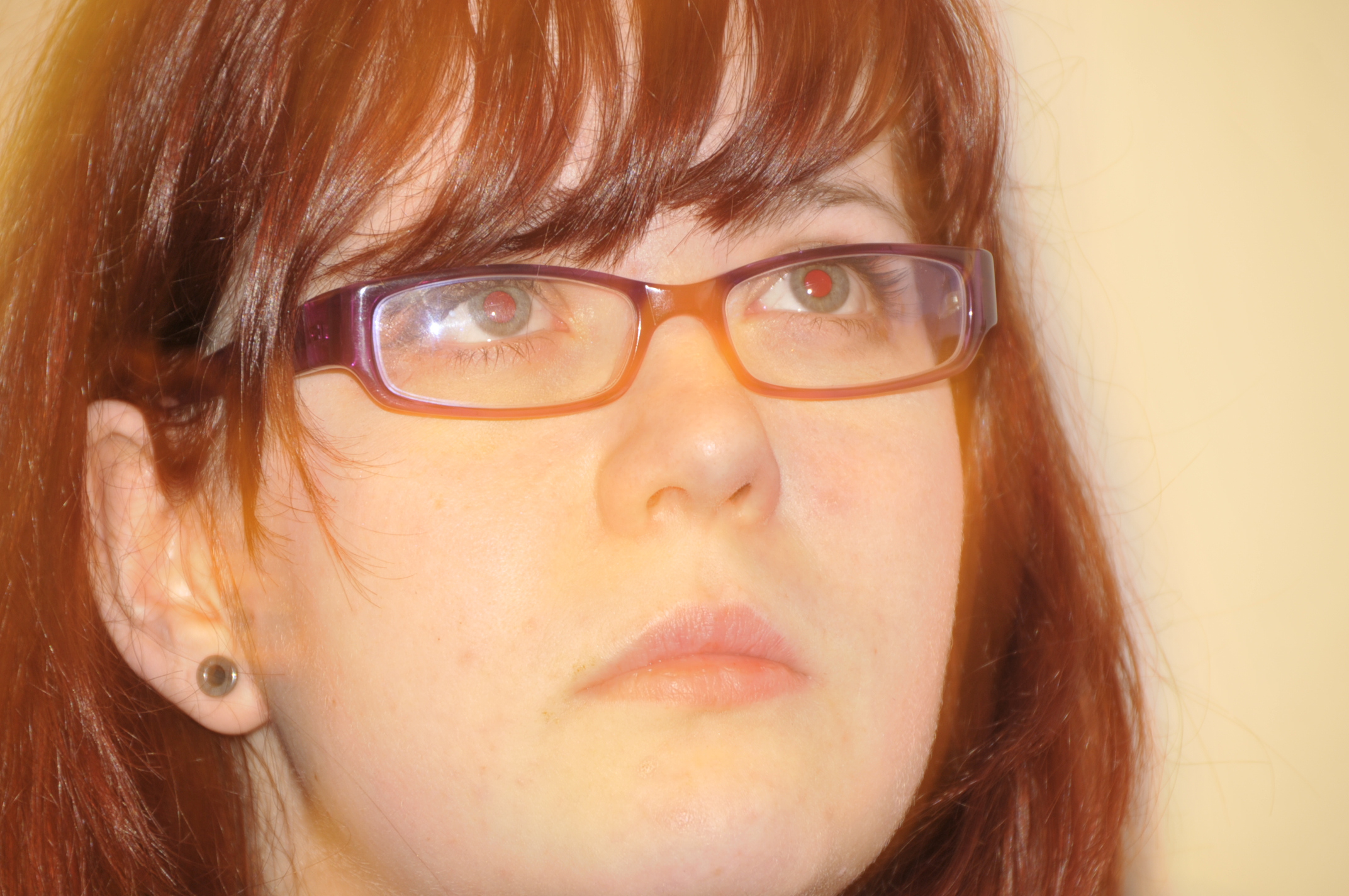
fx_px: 15158
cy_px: 448
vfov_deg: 3.4
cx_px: 674
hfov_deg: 5.1
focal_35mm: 405
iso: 200
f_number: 6.3
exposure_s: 2.5
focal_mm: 270
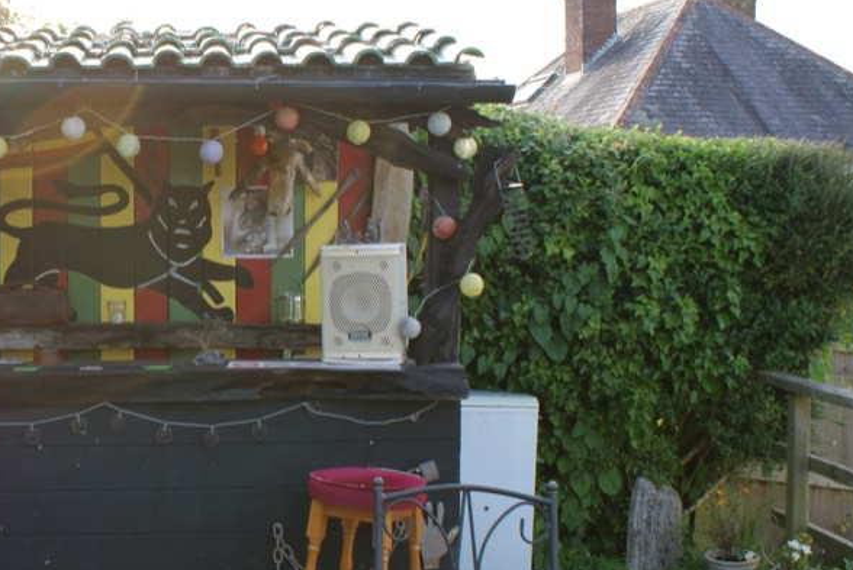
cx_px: 178
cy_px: 316
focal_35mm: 51
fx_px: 1209
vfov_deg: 26.5
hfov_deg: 37.5
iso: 100
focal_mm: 20
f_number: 6.3
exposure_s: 1/60
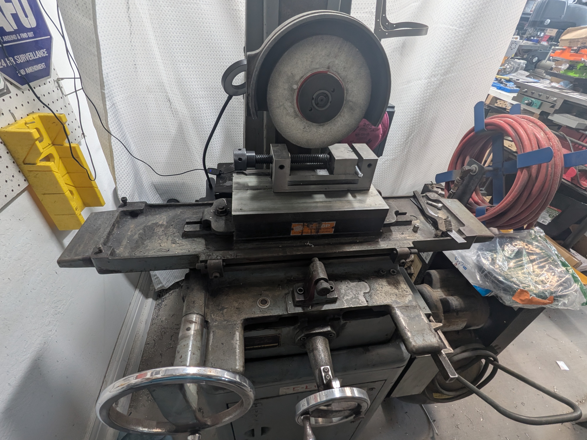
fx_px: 271
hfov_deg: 94.5
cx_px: 294
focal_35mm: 16
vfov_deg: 78.1
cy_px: 220
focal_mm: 2.22
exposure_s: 1/24
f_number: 2.2
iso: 94
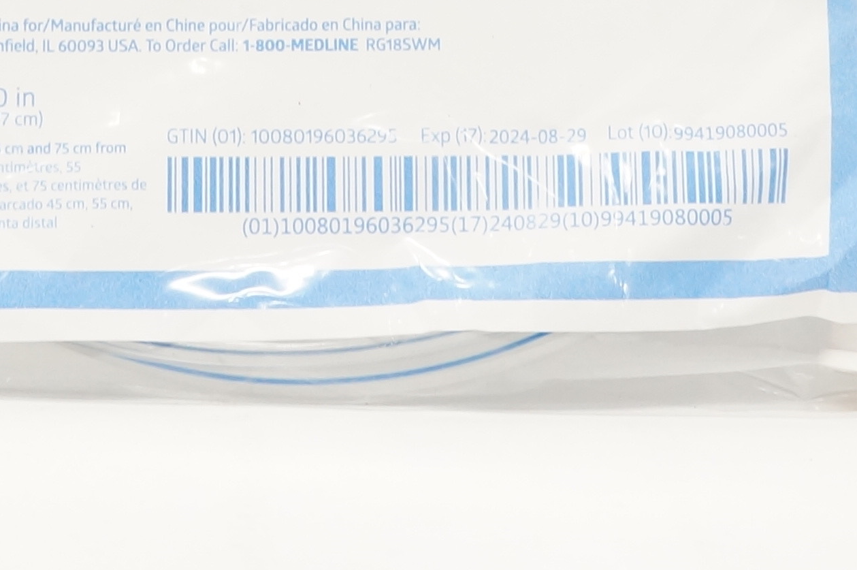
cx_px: 304
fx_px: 2783
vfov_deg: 11.2
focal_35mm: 117
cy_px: -304
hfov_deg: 17.5
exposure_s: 1/40
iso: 800
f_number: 7.1
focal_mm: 20
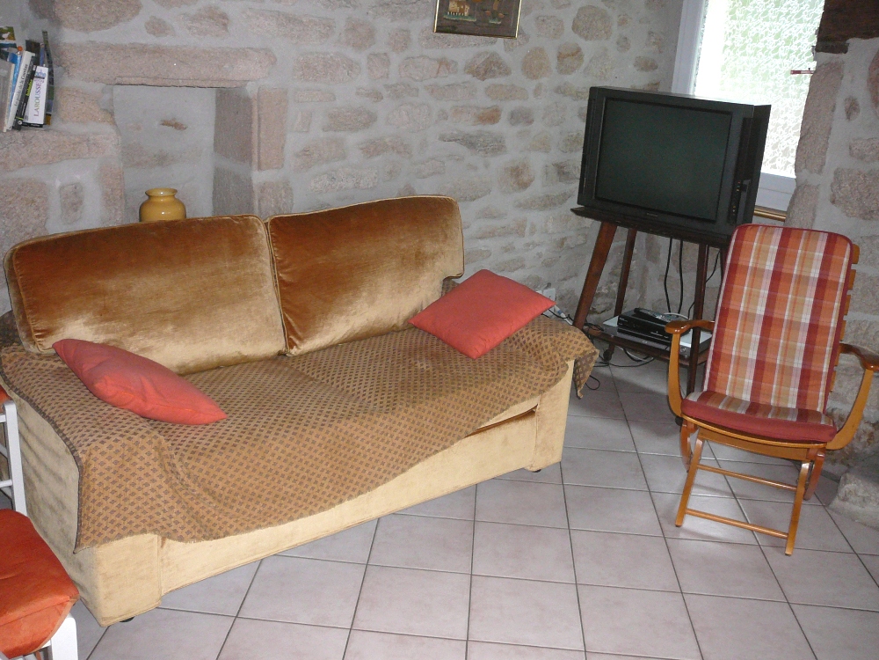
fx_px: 889
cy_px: 330
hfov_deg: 52.6
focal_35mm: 35
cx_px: 440
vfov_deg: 40.7
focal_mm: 5.2
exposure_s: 1/30
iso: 200
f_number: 2.8
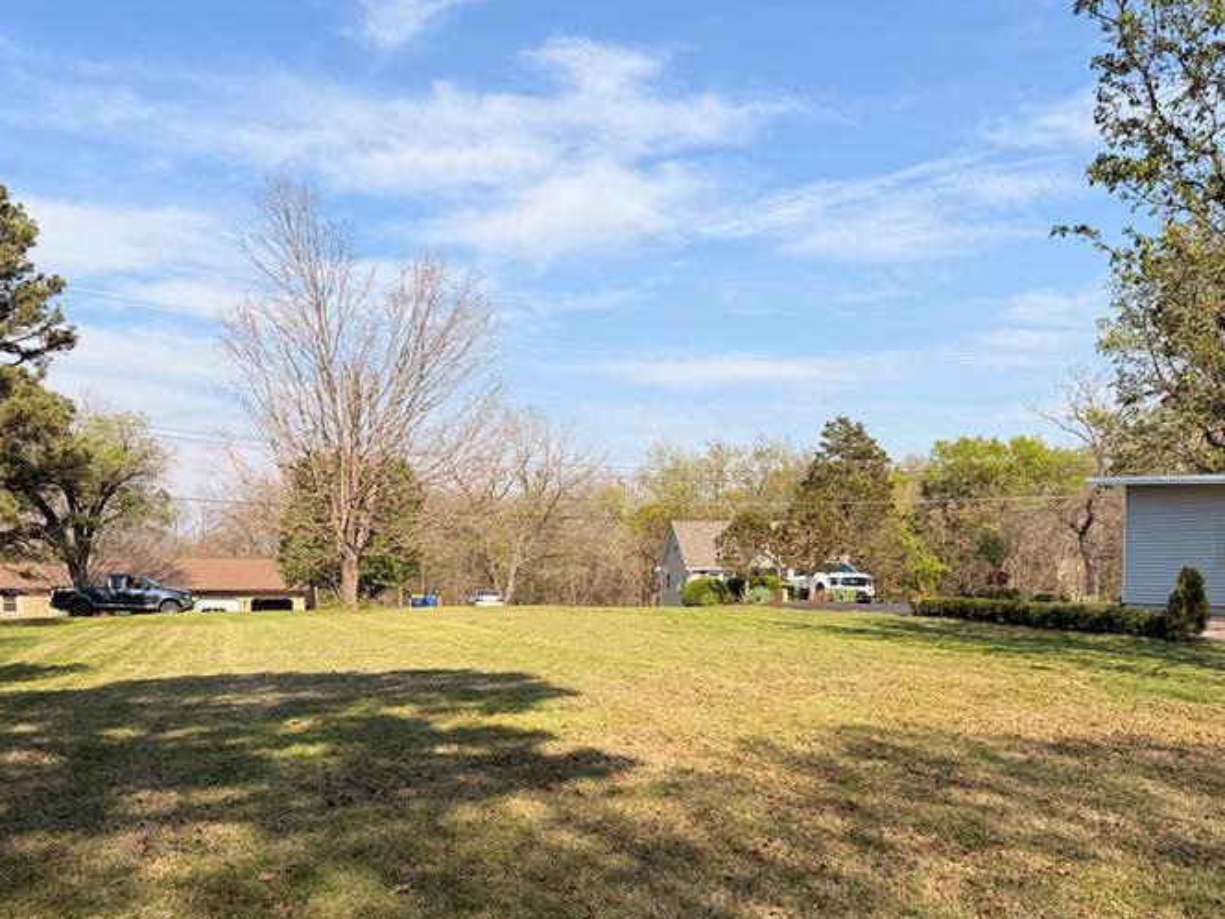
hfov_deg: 49.9
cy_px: 646
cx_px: 517
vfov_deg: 38.0
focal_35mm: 37
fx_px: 1309
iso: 80
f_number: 1.78
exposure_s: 1/4167
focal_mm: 6.76
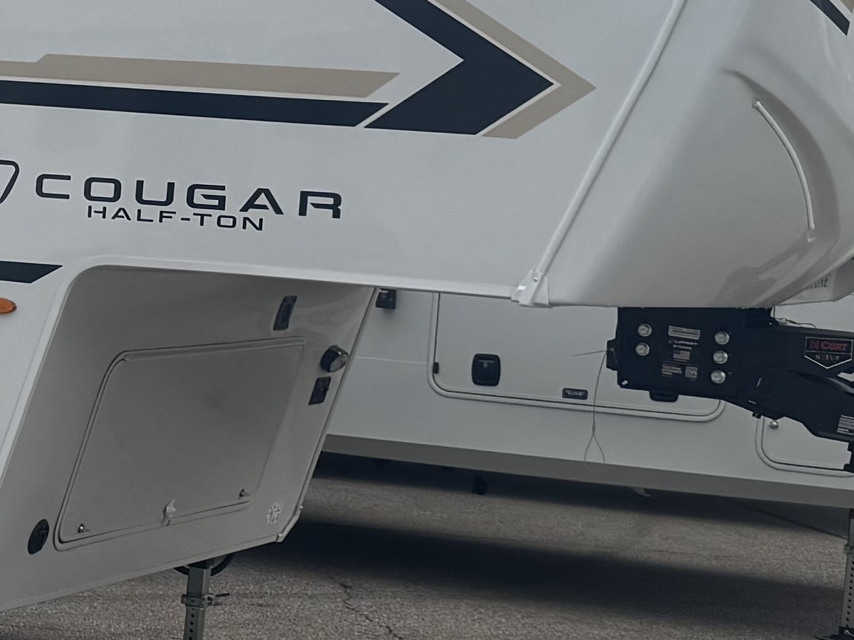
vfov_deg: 14.4
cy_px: 278
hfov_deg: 17.4
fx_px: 2541
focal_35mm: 103
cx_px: -367
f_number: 1.78
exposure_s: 1/2105
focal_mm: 6.76
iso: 80
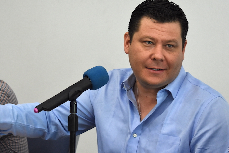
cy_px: 89
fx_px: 948
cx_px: 98
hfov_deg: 13.8
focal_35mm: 149
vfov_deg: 9.2
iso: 1600
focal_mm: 70
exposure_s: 1/160
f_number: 4.5
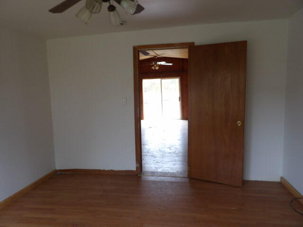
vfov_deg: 56.8
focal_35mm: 24
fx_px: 210
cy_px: 114
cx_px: 152
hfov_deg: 71.6
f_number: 3.2
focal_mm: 4.3
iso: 135
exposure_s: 1/33
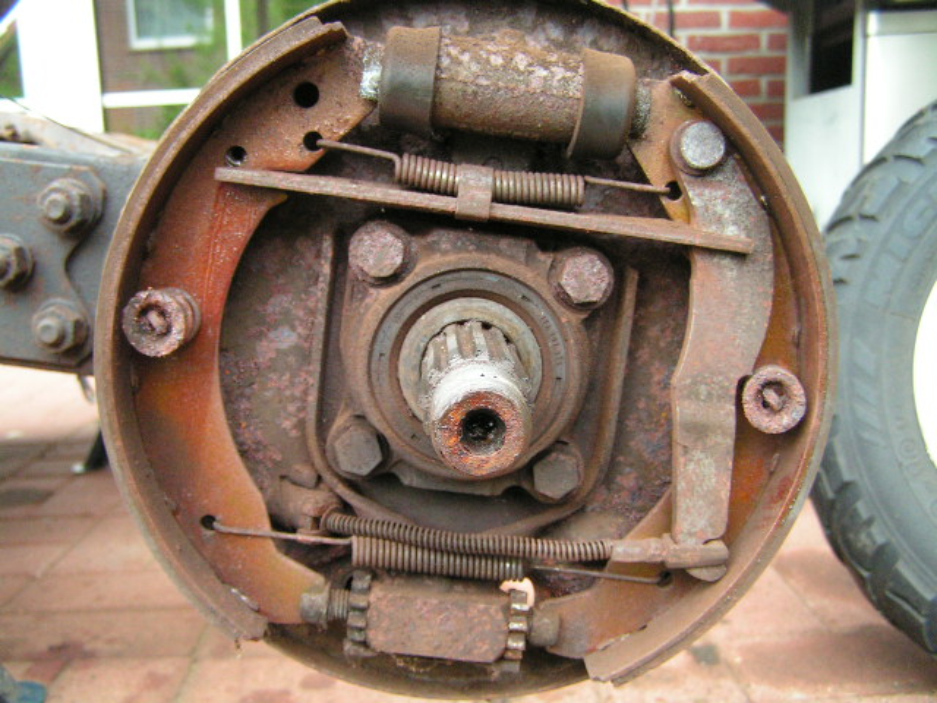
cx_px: 468
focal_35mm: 38
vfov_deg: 37.7
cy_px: 352
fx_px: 1029
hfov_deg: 49.0
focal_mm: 6.3
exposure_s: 1/20
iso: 200
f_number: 2.8
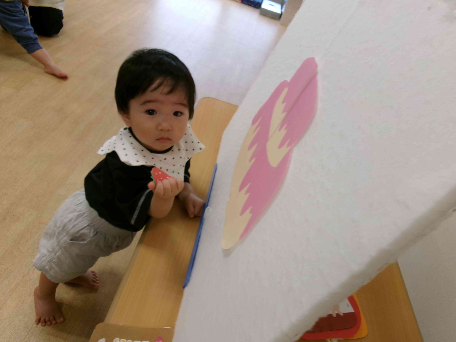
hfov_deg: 63.4
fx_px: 369
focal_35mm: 28
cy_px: 171
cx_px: 228
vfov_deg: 49.7
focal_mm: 5.1
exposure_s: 1/56
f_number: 3.9
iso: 100
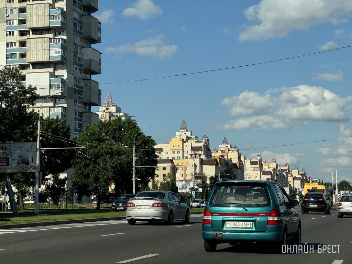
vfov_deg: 19.1
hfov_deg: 25.3
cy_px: 132
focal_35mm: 77
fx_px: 783
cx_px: 176
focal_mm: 9
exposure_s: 1/889
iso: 25
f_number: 2.8
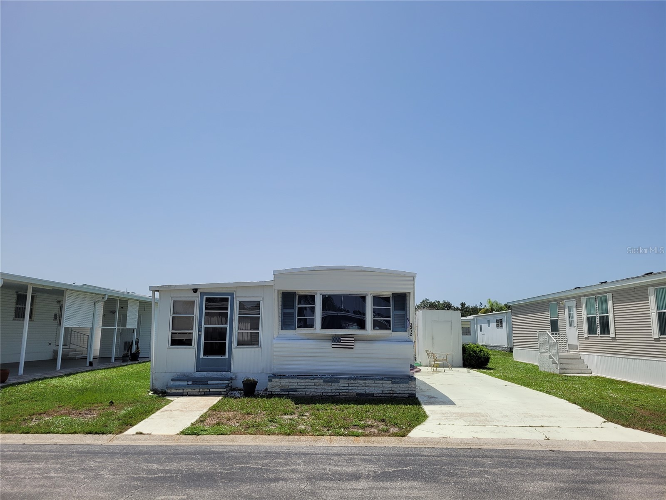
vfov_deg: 53.1
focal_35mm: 26
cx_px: 333
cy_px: 250
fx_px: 500
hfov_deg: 67.3
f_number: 1.8
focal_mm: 5.4
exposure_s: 1/3768
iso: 40
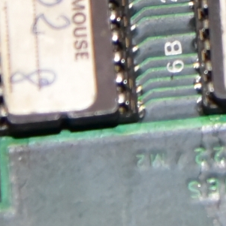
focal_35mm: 594
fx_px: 4388
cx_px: 320
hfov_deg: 2.9
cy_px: -378
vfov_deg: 2.9
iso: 2800
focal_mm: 70
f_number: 4
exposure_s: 1/200
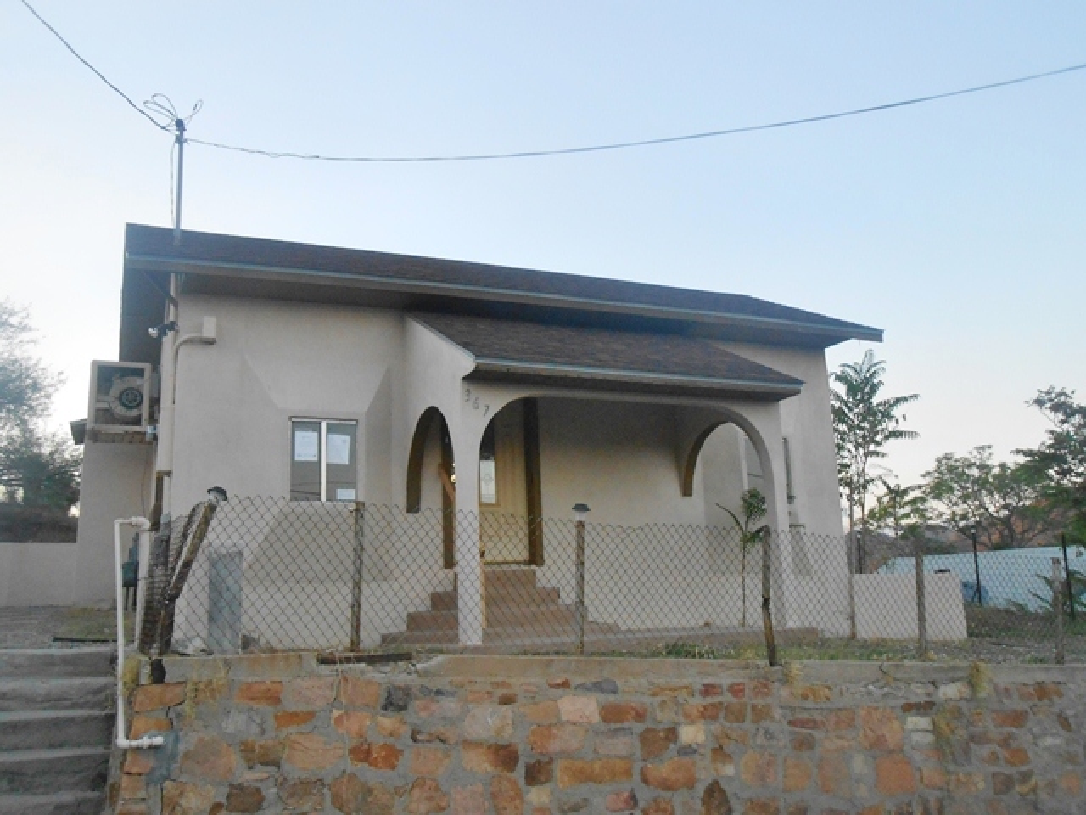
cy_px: 408
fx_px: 941
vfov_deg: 46.8
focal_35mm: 30
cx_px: 543
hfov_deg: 60.0
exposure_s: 1/200
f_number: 3.8
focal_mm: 5.3
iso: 400
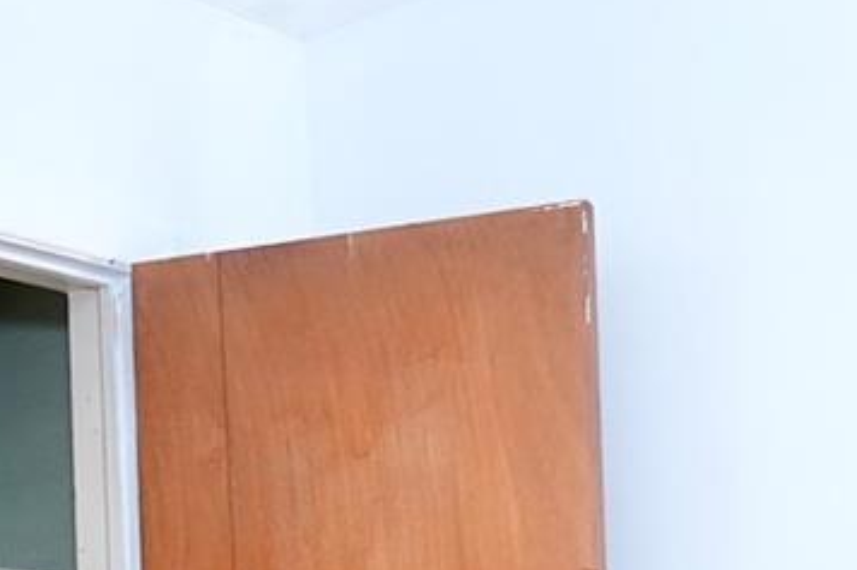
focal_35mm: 92
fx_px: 2189
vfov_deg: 13.9
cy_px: 857
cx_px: 286
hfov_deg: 22.1
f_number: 1.8
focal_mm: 11
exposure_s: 1/320
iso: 500
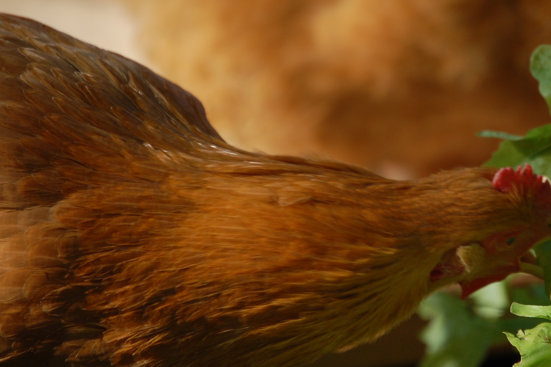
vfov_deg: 3.8
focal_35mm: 359
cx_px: 335
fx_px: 5484
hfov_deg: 5.8
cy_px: 196
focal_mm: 185
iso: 400
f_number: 5.6
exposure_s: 1/640
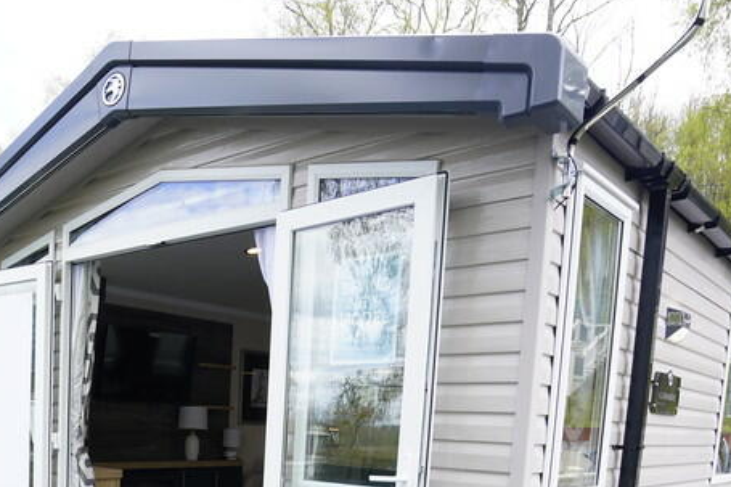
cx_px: 159
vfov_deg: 33.0
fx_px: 731
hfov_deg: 50.3
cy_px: 514
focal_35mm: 36
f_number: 6.3
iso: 125
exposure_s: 1/60
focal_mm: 16
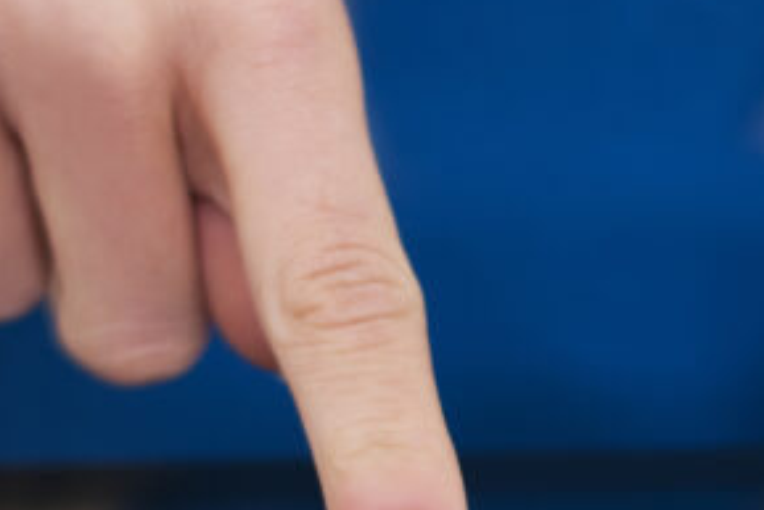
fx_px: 3758
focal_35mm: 177
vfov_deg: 7.7
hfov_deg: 11.6
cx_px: 568
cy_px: 654
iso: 100
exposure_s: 1/160
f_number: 1.8
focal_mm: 50
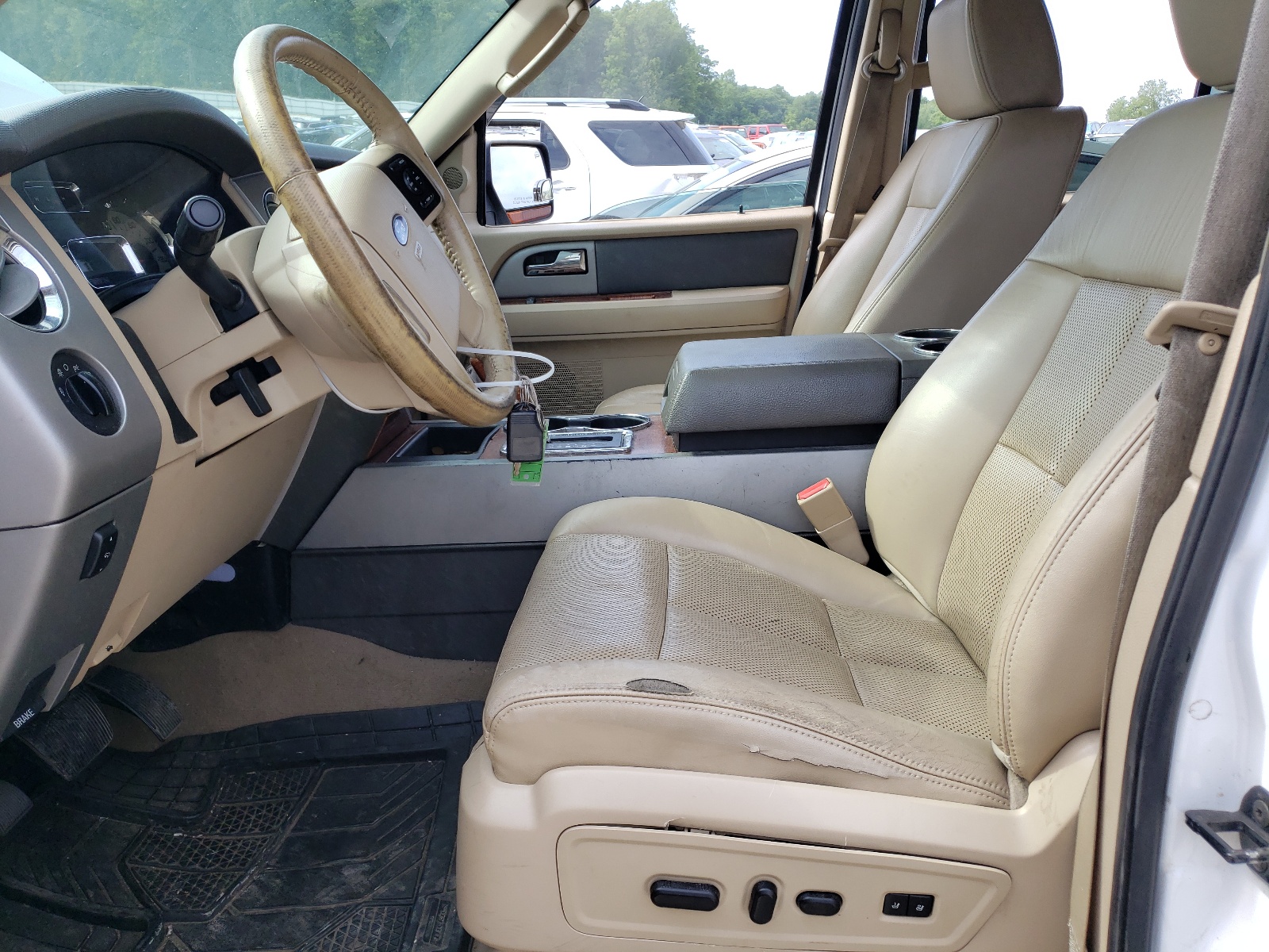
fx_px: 953
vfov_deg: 53.1
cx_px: 634
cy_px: 476
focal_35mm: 26
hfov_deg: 67.3
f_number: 1.5
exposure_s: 1/714
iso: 50
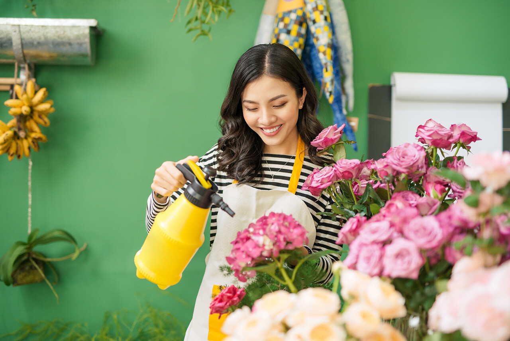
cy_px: 170
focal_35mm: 50
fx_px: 708
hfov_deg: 39.6
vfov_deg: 27.0
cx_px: 255
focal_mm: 50
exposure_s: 1/160
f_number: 1.8
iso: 400
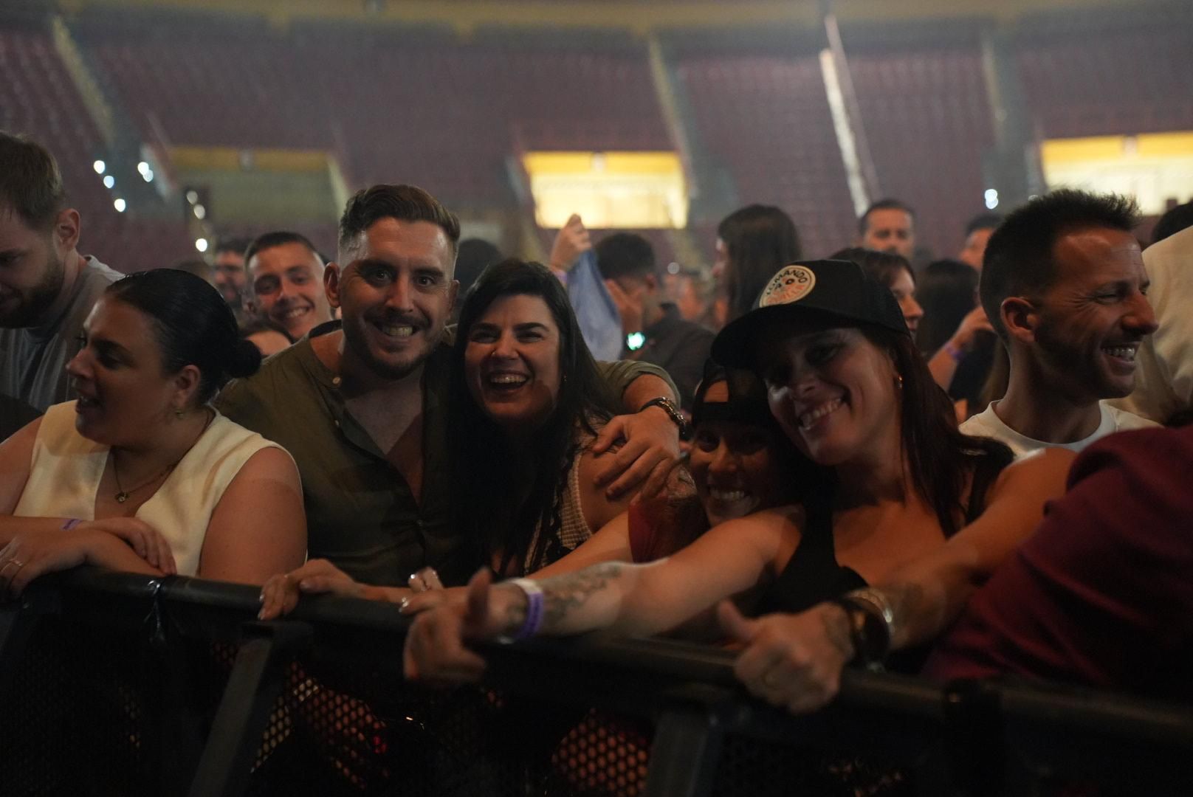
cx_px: 596
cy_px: 398
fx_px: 1592
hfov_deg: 41.1
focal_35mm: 48
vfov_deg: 28.1
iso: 8000
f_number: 2.8
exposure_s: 1/80
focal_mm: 48
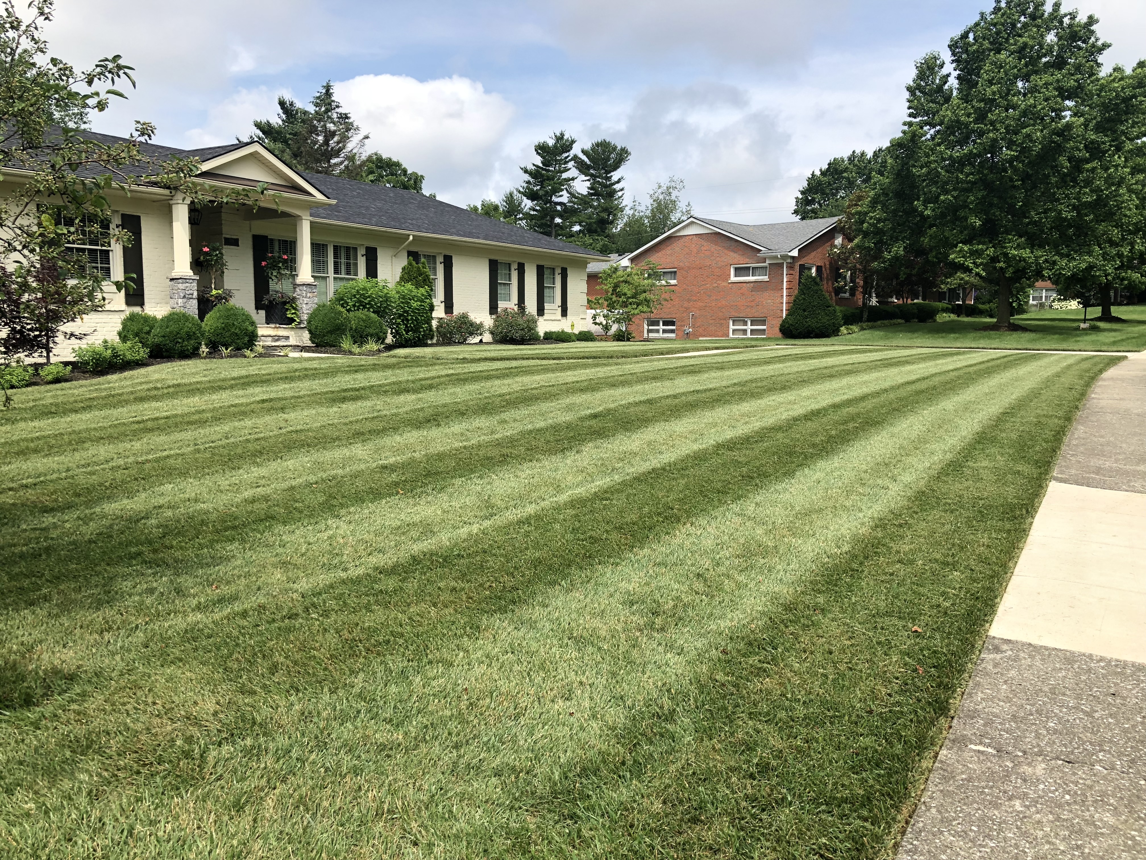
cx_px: 573
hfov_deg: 63.4
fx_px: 927
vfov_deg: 49.7
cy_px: 430
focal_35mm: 28
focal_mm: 4
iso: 20
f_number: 1.8
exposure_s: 1/1245
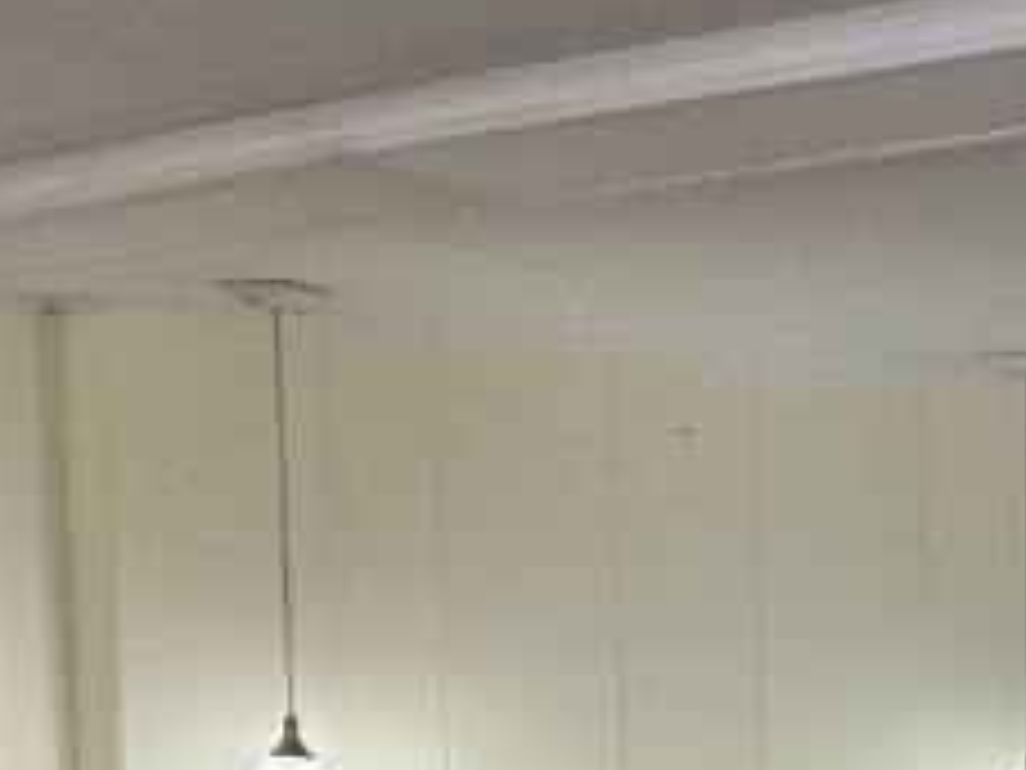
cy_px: 1540
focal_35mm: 117
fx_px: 3468
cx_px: 2142
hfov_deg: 13.9
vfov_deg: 11.4
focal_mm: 5.7
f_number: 1.5
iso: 64
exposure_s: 1/120
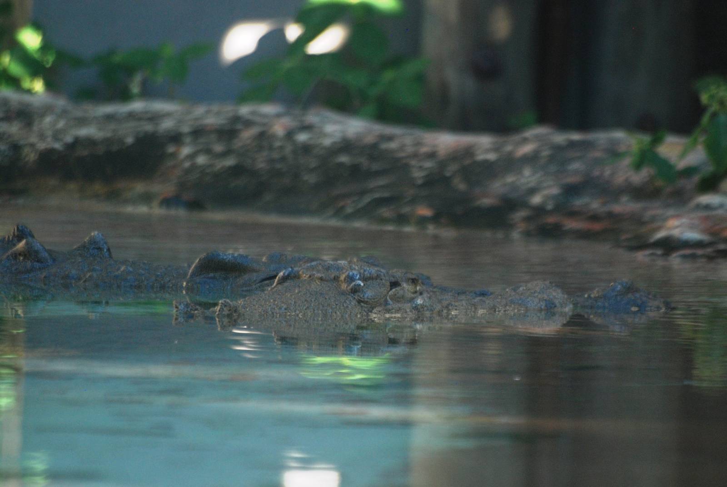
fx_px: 9098
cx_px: 364
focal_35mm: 450
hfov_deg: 4.6
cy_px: 244
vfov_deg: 3.1
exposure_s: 1/160
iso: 400
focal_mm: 300
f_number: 5.6
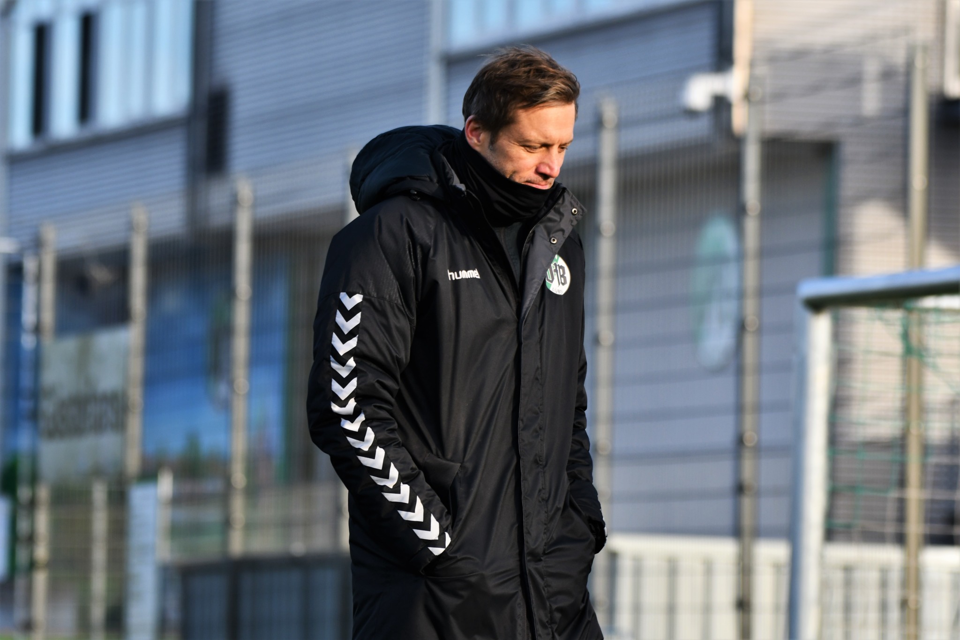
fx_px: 7999
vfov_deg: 4.6
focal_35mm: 300
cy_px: 320
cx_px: 480
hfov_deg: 6.9
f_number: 5.6
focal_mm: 200
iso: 250
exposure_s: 1/800
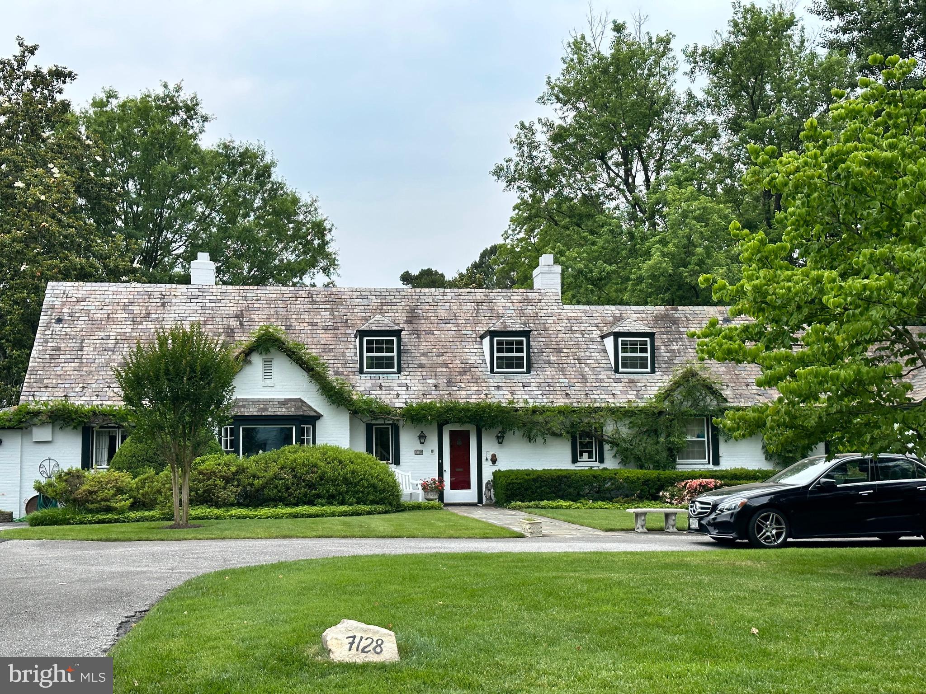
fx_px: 1284
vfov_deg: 30.3
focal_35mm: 48
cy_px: 347
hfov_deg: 39.7
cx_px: 463
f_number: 1.78
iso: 64
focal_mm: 6.86
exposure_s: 1/2203
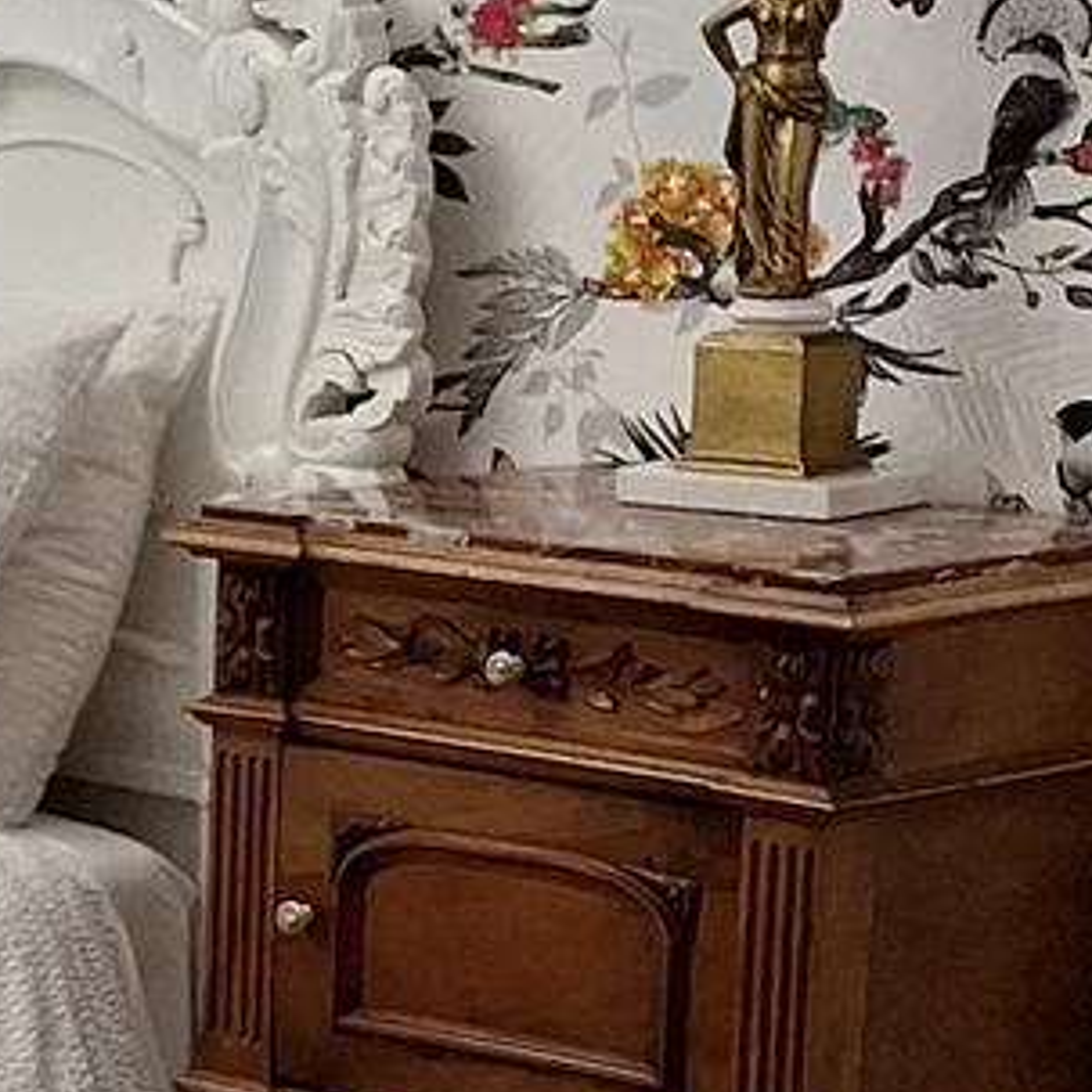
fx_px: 5104
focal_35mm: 143
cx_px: -1784
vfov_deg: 12.2
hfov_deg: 10.1
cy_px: 661
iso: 64
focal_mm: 5.54
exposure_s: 1/50
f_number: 1.8
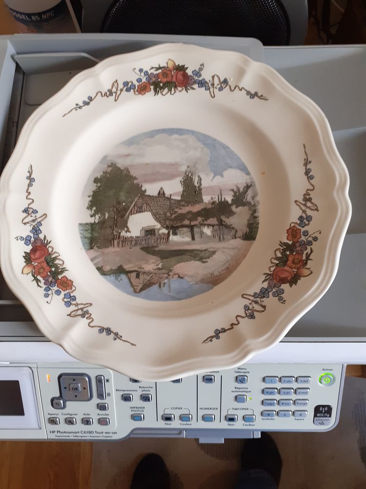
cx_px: 183
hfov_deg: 51.4
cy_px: 244
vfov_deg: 65.3
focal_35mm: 27
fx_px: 381
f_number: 1.9
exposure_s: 1/50
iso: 200
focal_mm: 3.6
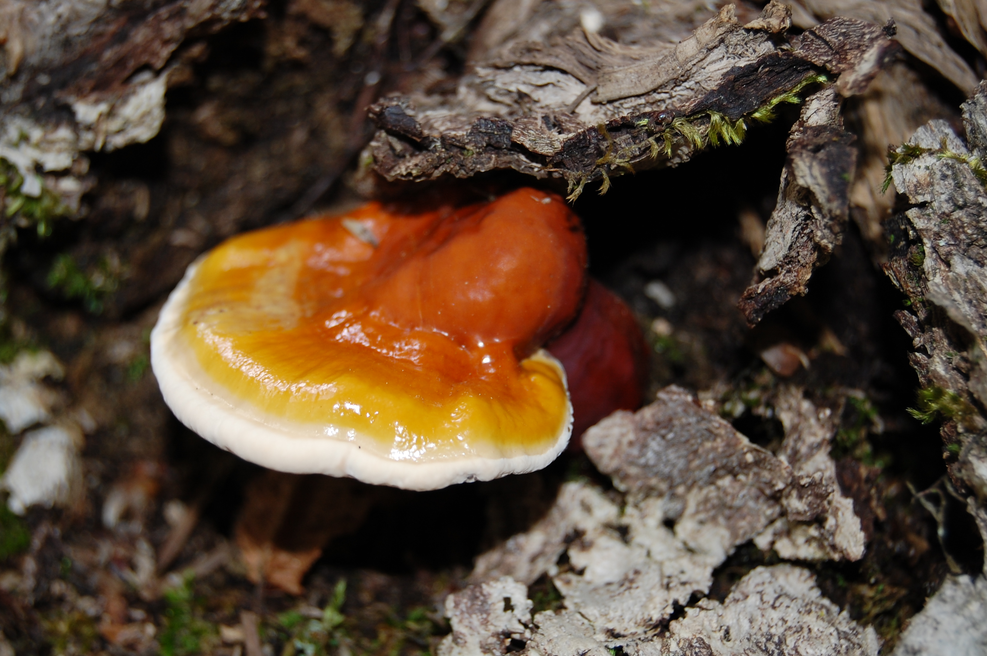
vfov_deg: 14.4
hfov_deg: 21.6
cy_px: 300
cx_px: 462
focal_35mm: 95
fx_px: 2591
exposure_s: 1/125
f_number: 5.6
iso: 200
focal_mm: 55
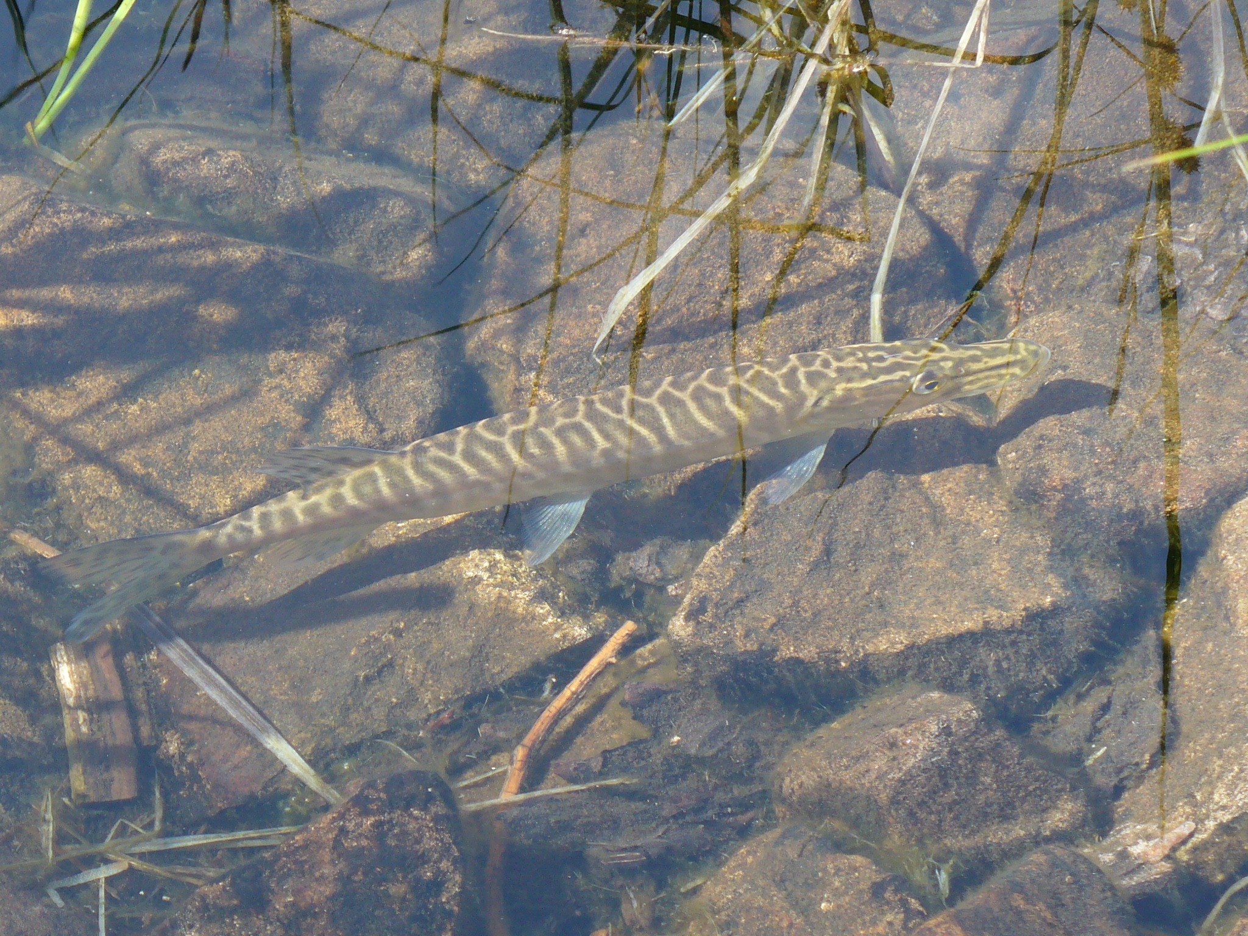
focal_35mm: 189
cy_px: 468
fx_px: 6814
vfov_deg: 7.9
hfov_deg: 10.5
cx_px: 624
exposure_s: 1/80
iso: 80
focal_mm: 22.7
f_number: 3.8
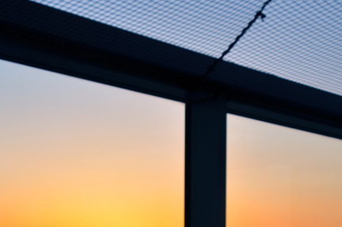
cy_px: 247
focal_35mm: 86
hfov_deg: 23.6
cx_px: 113
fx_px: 815
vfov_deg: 15.4
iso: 100
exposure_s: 1/125
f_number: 5.6
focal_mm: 24
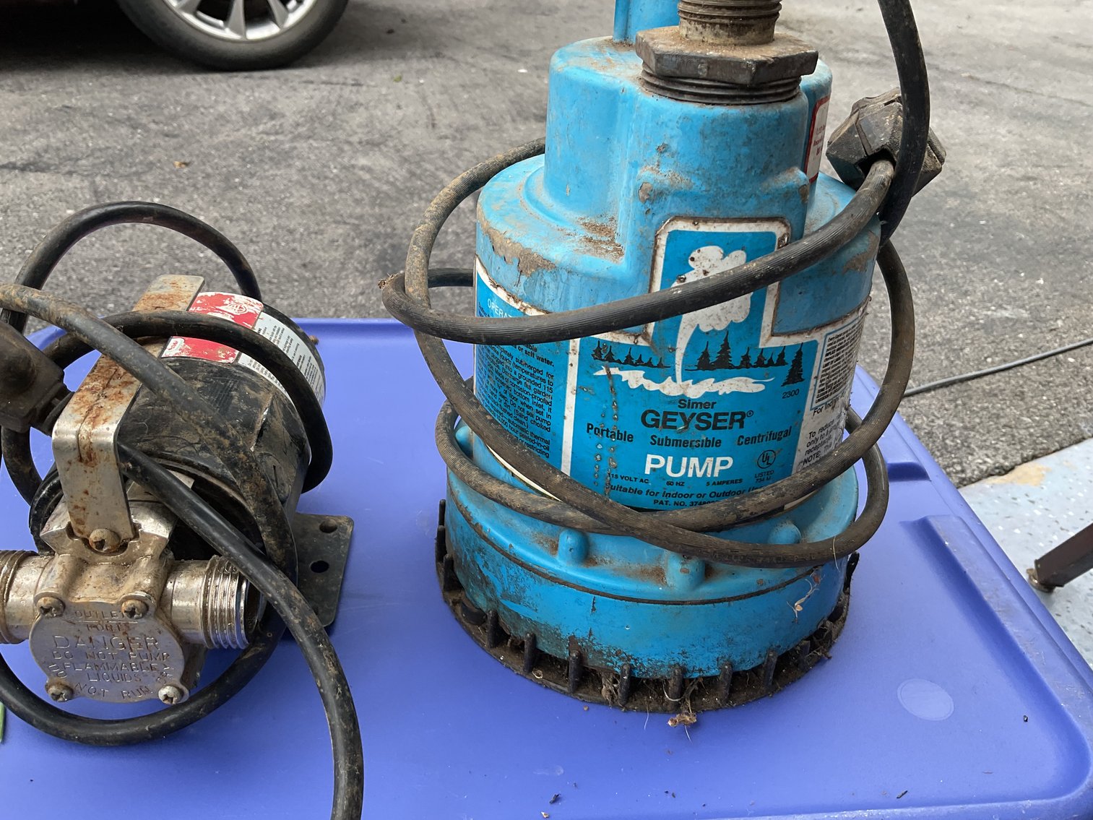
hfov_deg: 61.7
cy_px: 410
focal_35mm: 29
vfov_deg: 48.2
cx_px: 546
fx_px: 916
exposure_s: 1/276
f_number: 1.8
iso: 16
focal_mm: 3
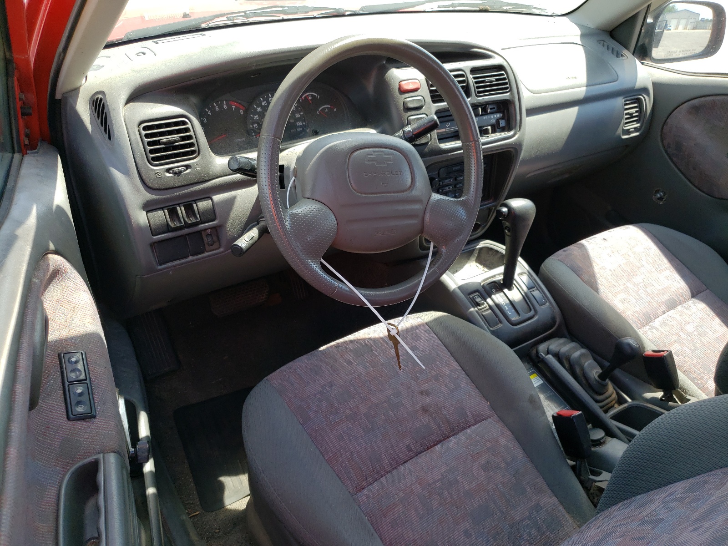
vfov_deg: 53.1
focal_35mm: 26
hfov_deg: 67.3
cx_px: 364
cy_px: 273
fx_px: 547
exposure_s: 1/476
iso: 50
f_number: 1.5
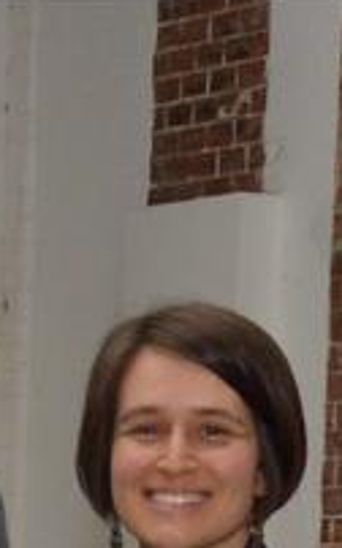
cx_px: -347
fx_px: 2763
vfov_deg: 10.9
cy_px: 840
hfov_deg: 6.8
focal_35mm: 185
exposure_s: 1/200
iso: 1600
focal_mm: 26
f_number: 11
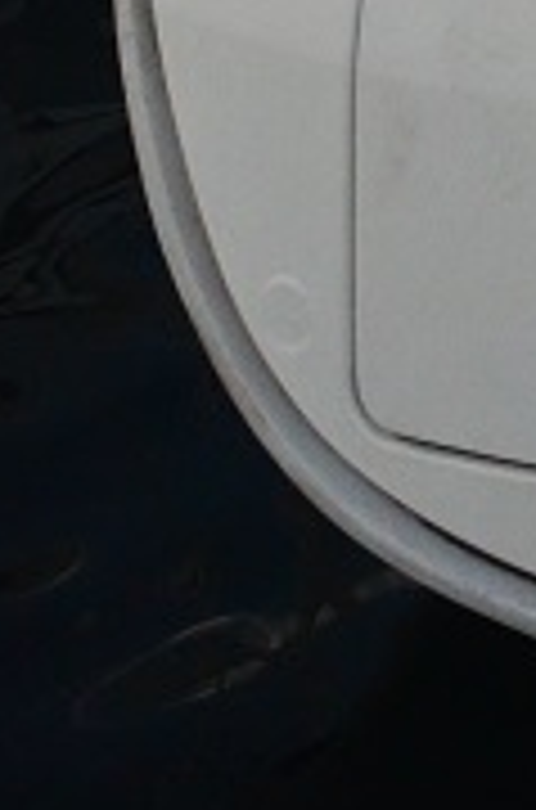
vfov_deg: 15.7
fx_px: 2246
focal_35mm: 100
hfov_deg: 11.4
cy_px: -855
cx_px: 1257
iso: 2000
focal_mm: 12
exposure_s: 1/1250
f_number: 5.6
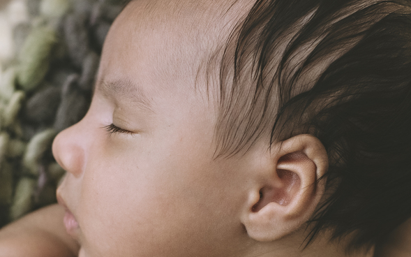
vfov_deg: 12.0
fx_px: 1221
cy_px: 209
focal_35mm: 109
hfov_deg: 19.1
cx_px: 174
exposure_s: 1/200
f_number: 2.8
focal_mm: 35
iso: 500
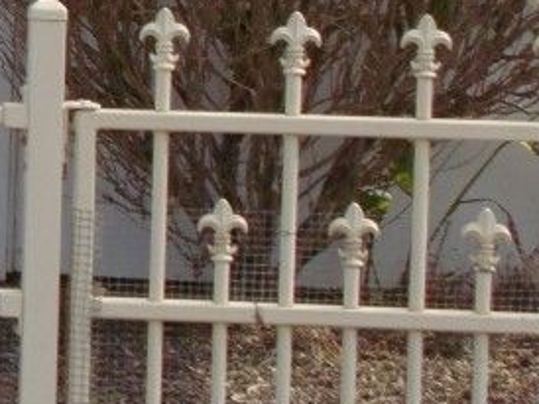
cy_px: -79
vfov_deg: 8.0
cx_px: -732
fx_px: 2863
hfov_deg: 9.6
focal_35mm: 184
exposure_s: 1/640
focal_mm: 6.4
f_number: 3.5
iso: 100
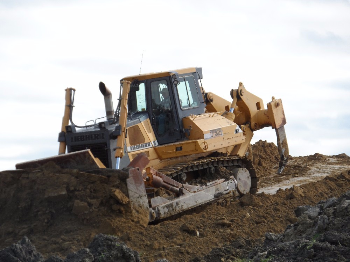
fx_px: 1800
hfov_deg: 11.1
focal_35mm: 178
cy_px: 131
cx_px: 175
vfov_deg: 8.3
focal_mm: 28.9
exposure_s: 1/350
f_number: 4.5
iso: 120
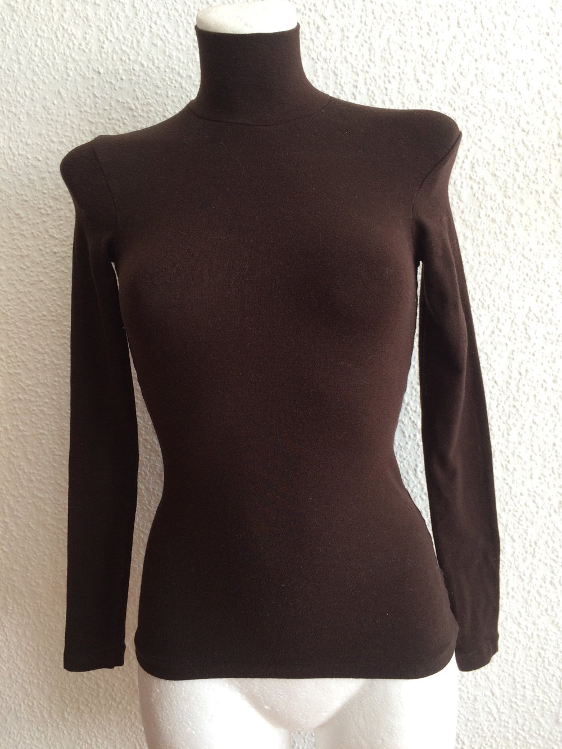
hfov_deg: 48.2
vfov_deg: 61.7
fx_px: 628
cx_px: 281
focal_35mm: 29
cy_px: 374
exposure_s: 1/60
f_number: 2.2
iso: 50
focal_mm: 4.15
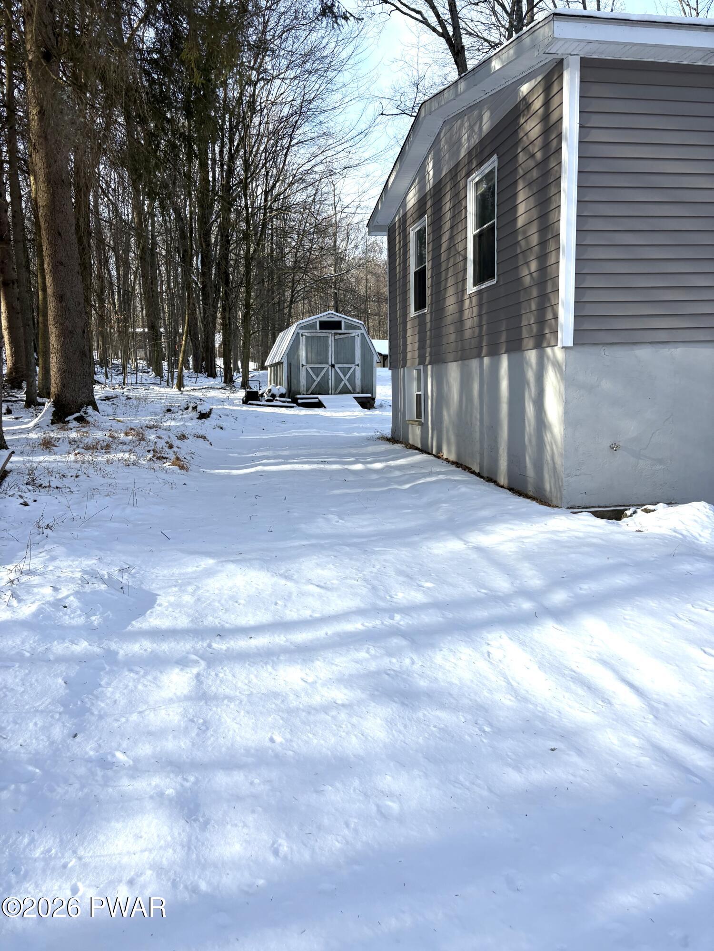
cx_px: 357
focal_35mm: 26
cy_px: 476
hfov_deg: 53.1
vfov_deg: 67.3
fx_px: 715
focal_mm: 5.96
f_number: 1.6
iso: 50
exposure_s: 1/1451
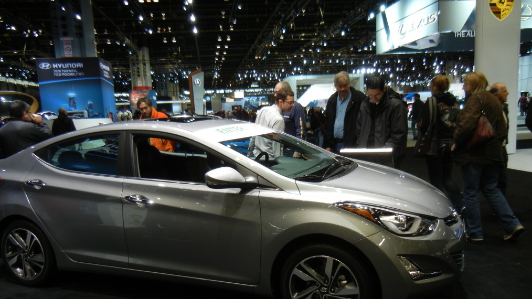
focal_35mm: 33
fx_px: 465
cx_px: 264
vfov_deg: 35.3
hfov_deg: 59.5
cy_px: 196
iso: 202
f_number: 3.5
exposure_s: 1/55.8
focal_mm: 5.4
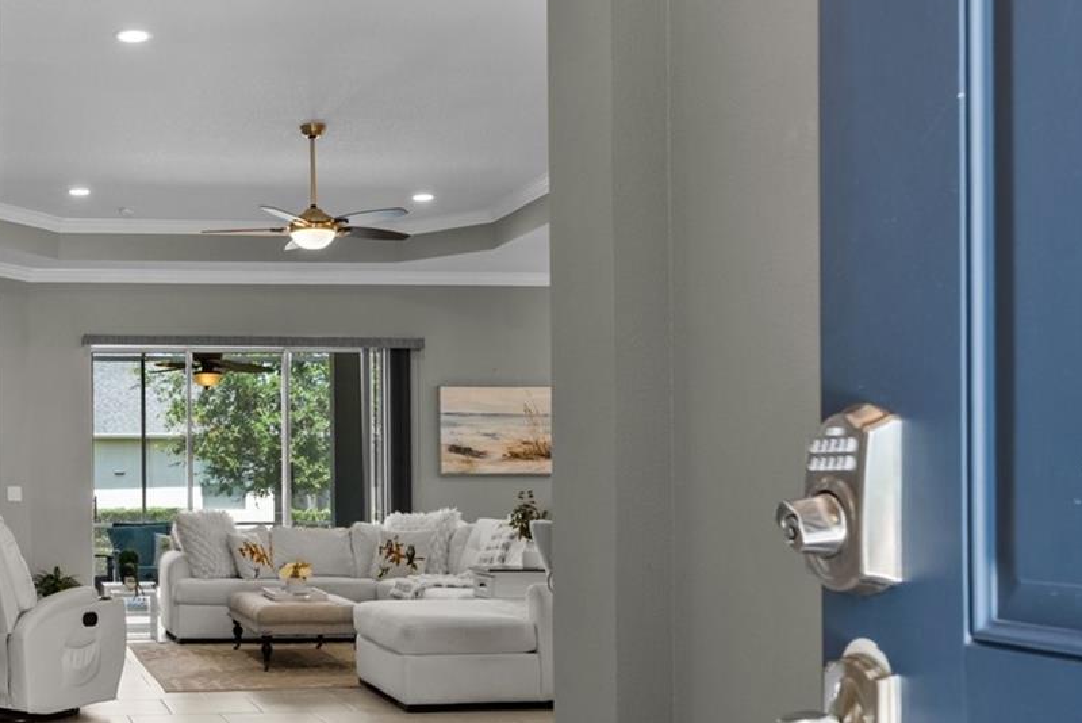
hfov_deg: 44.4
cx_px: 123
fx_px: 1203
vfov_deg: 33.2
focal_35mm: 40
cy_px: 462
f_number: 9
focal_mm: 20
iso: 250
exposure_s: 1/3
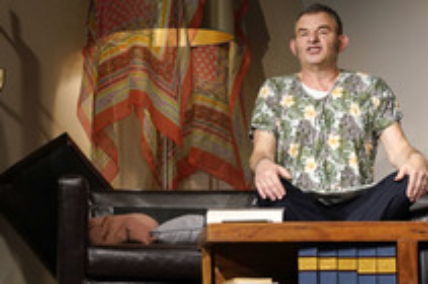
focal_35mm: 188
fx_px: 2232
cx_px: 68
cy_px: 77
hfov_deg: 10.9
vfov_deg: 7.3
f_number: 5.6
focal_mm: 88
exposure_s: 1/200
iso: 1600
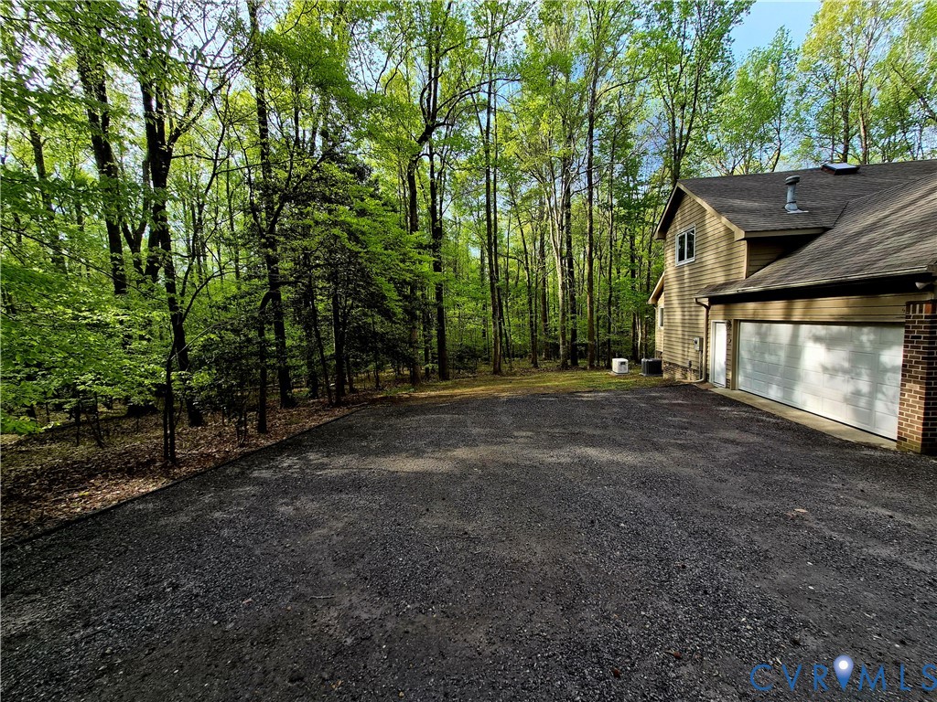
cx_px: 468
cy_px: 351
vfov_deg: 89.9
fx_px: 352
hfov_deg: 106.2
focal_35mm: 13
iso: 25
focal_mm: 1.7
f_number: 2.2
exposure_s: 1/256
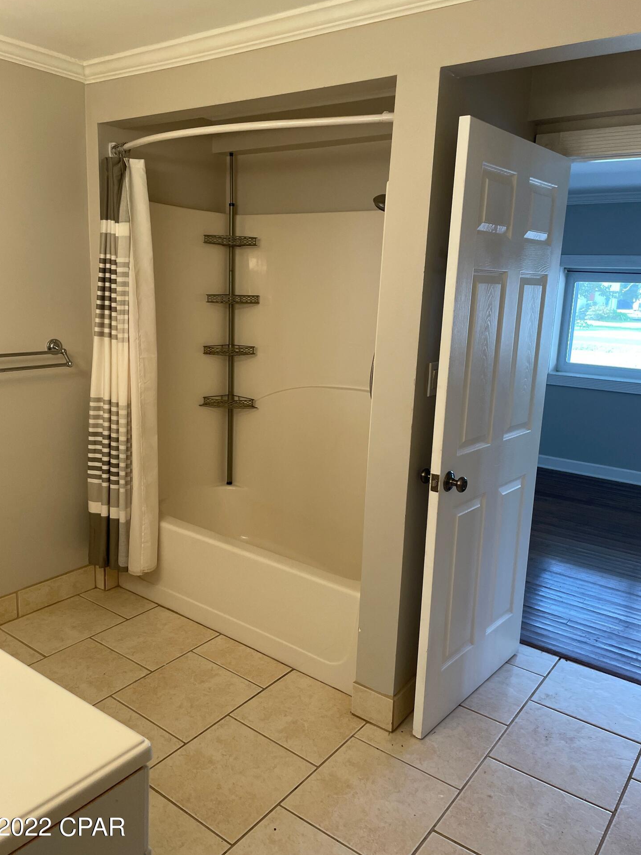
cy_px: 424
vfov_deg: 65.3
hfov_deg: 51.3
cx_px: 309
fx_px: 667
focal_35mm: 27
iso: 125
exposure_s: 1/120
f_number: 1.6
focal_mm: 4.2
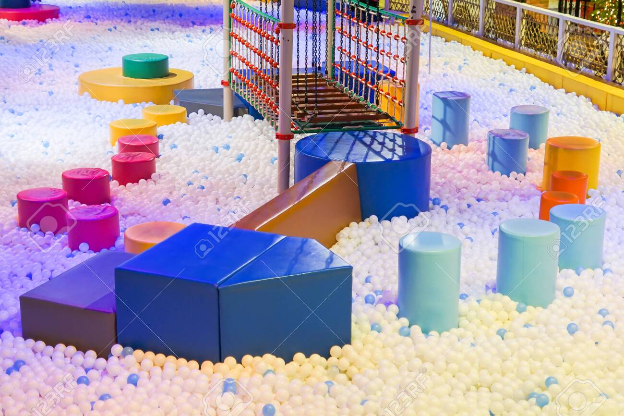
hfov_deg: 33.4
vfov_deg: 22.6
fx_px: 1040
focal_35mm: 60
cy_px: 208
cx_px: 312
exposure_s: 1/60
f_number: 2.8
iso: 500
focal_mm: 40
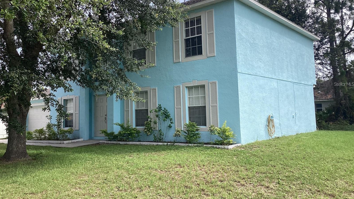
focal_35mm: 34
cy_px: 84
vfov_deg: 34.6
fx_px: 319
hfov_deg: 58.0
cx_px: 177
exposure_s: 1/840
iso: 25
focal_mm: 3.3
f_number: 2.4
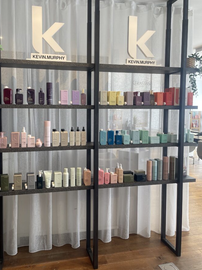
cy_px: 122
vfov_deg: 61.5
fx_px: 226
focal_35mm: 29
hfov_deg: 48.0
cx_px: 85
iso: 64
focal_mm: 5.1
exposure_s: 1/100
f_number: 1.6
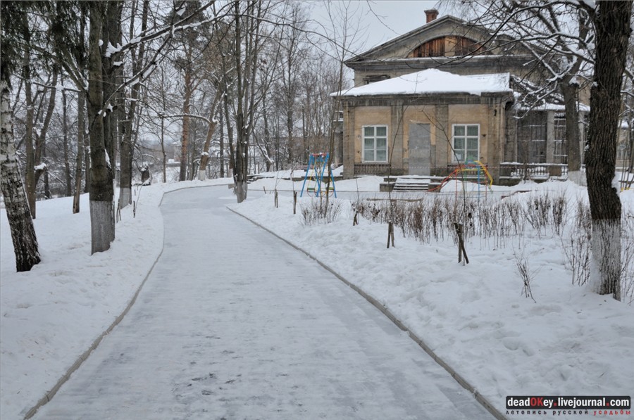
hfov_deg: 53.2
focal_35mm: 36
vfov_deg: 36.8
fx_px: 633
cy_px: 210
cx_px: 317
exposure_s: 1/100
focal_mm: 24
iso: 320
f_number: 9
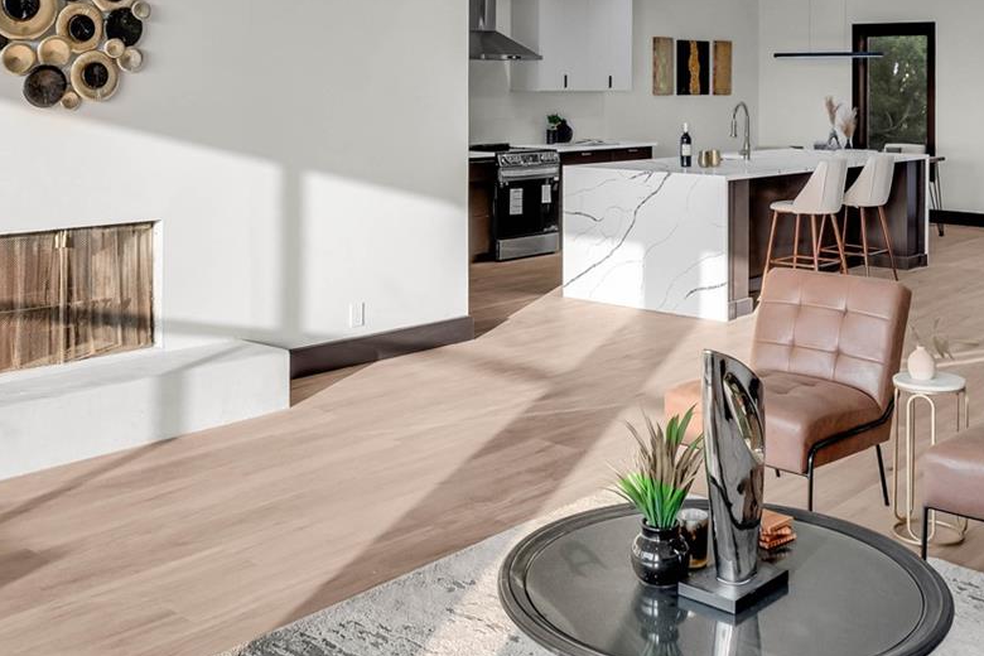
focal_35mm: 42
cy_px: 89
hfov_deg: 46.2
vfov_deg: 30.7
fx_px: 1148
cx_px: 575
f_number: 8
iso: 125
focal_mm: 16
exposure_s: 1/30
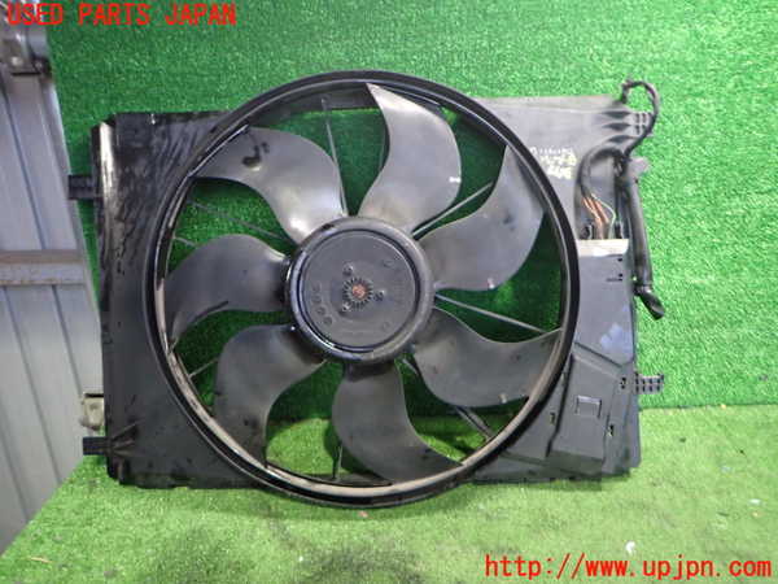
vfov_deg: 54.9
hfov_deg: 69.4
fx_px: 562
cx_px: 389
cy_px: 292
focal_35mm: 25
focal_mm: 4.5
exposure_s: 1/30
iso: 800
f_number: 2
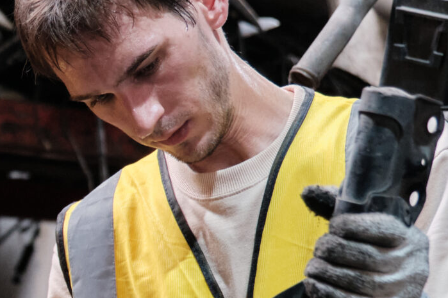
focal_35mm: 194
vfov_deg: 7.1
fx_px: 2414
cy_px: 243
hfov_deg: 10.5
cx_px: -58
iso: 3200
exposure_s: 1/100
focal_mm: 35.5
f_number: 2.8
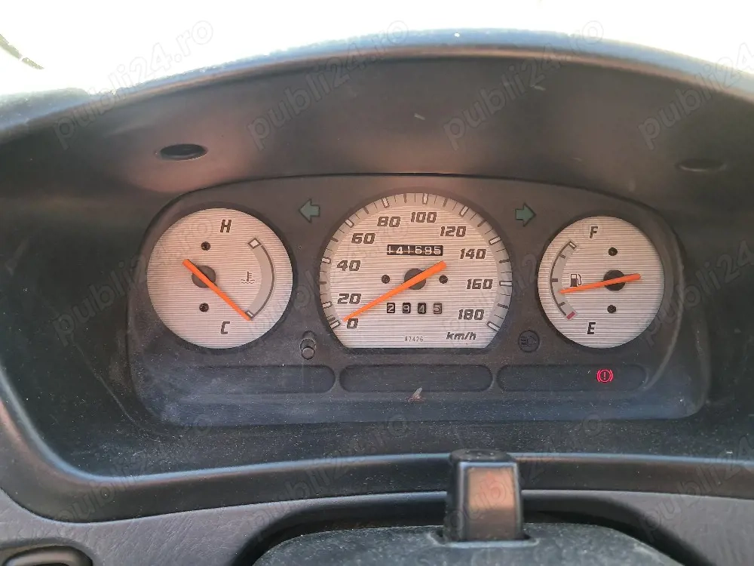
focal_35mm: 27
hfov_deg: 65.3
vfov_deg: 51.4
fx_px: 588
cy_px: 283
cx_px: 377
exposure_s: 1/50
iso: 125
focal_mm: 4
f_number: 1.8
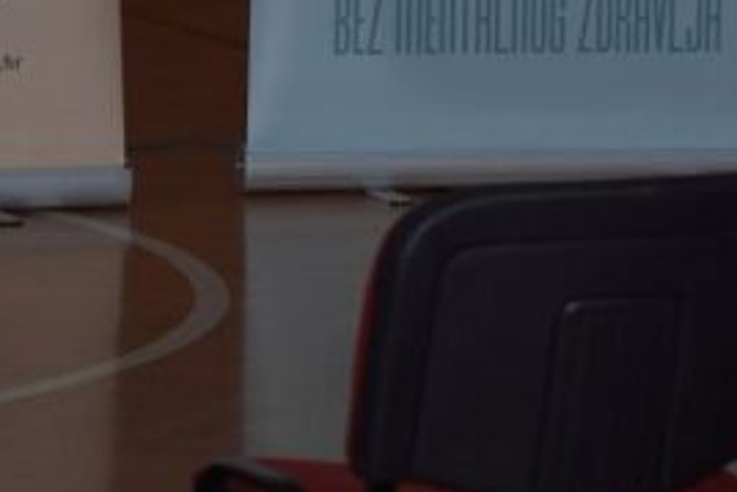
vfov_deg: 3.9
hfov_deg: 5.9
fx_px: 7210
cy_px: -346
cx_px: 272
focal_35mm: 352
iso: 100
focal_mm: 50
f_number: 3.2
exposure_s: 1/160
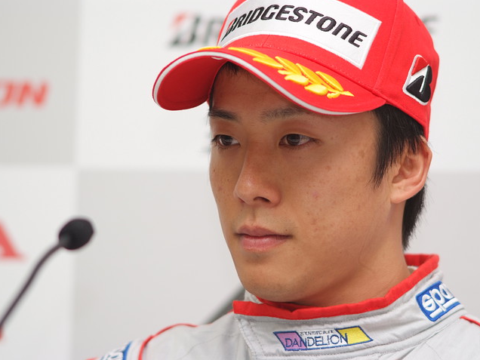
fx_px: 4077
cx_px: 256
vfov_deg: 5.1
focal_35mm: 294
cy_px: 180
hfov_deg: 6.7
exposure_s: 1/125
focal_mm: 180
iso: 200
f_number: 2.8
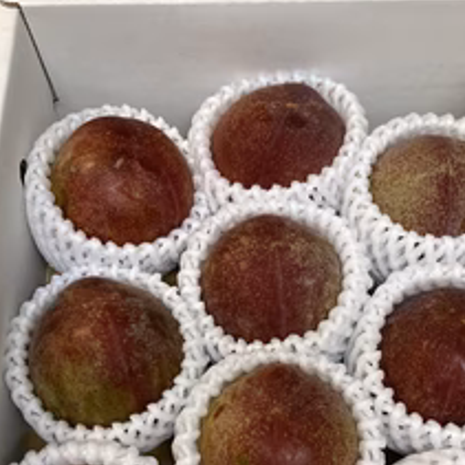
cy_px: 359
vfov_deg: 35.1
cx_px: 245
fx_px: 714
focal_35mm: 47
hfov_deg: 36.1
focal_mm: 3.99
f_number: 1.8
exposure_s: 1/60
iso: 125
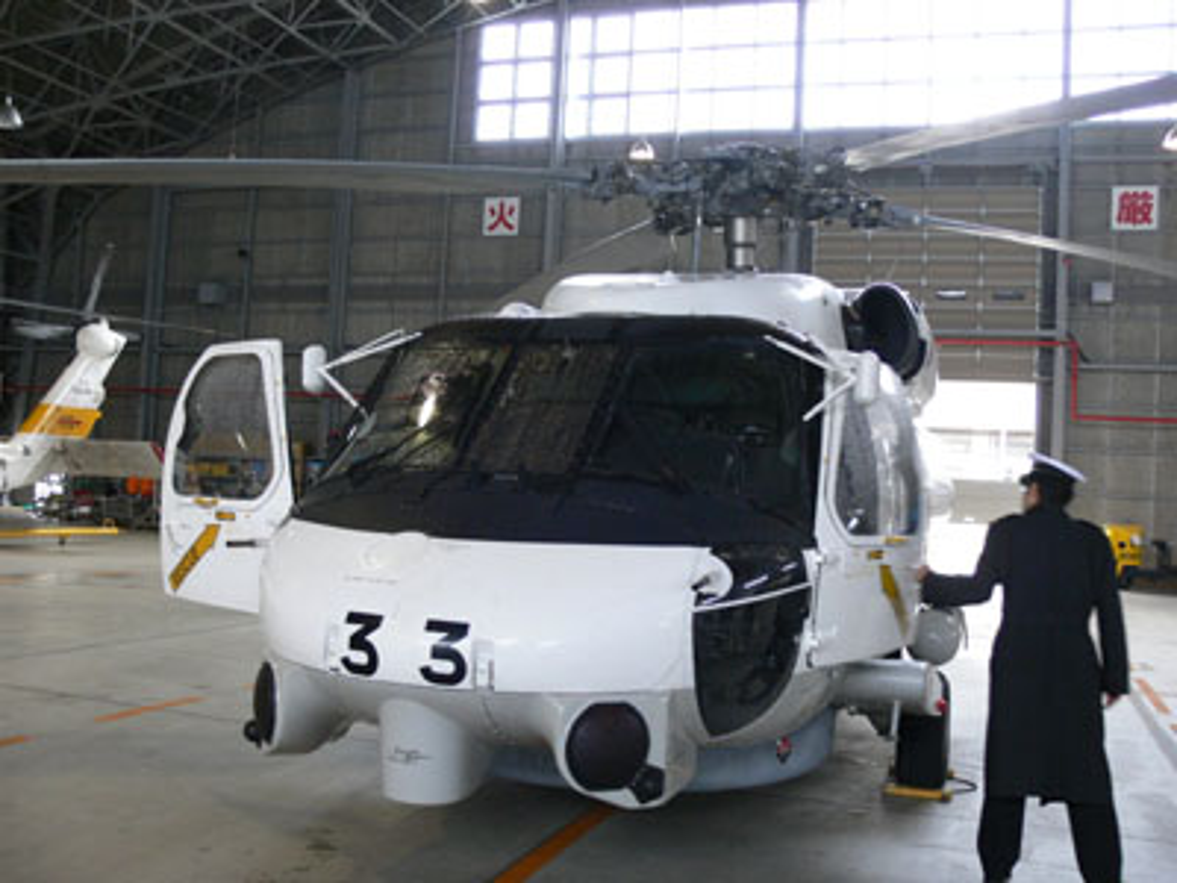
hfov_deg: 52.6
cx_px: 588
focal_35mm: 35
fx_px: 1190
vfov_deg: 40.7
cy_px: 442
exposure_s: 1/30
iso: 200
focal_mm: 7.4
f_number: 2.8
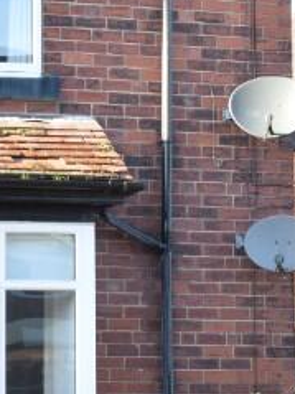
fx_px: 2036
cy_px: 209
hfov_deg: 8.2
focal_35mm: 179
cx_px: -15
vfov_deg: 11.0
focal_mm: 29
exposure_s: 1/160
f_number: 9
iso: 800
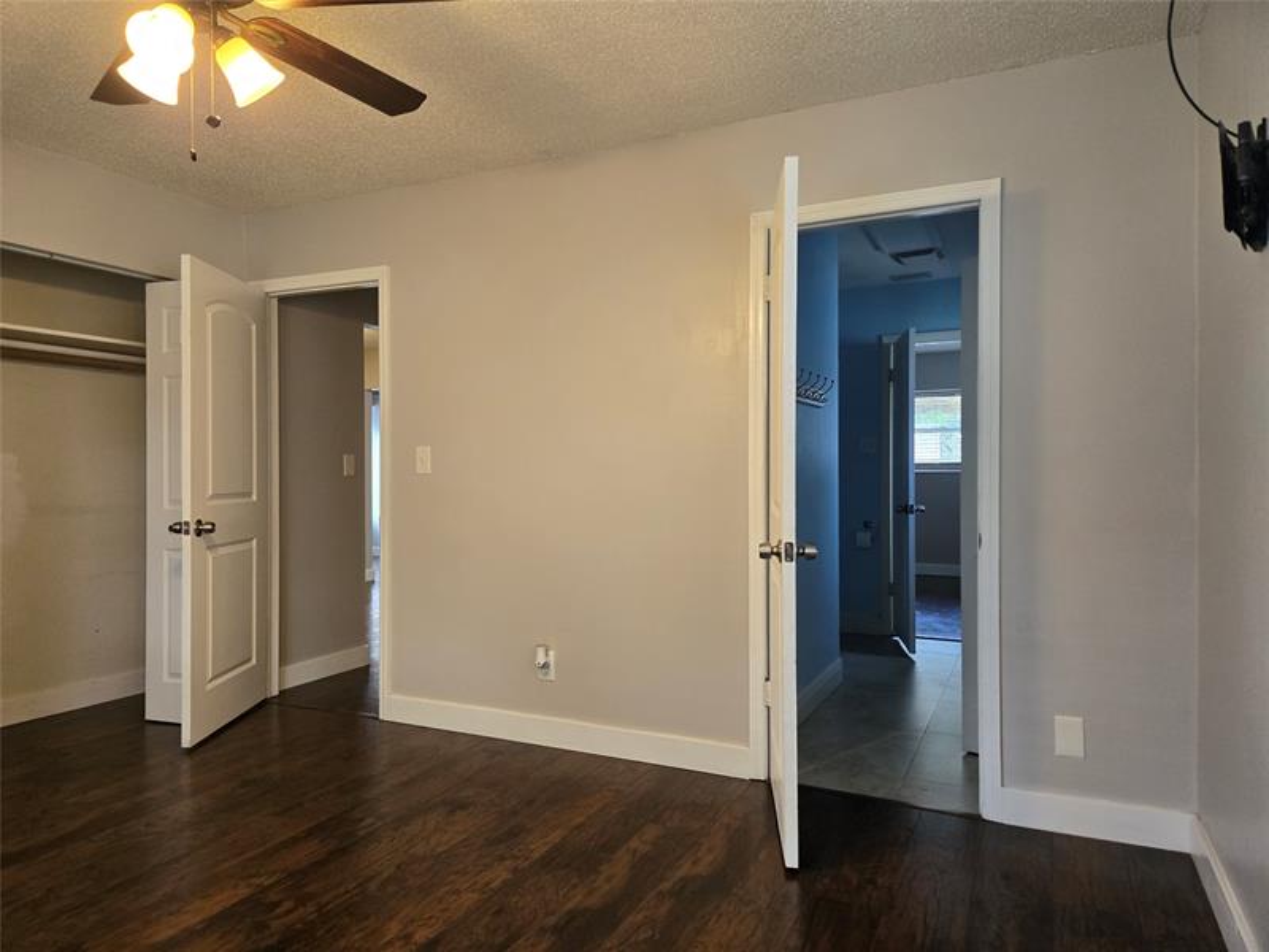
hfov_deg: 73.9
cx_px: 634
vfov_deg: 58.9
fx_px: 843
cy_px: 476
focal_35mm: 23
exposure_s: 1/120
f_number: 1.8
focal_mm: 5.4
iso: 400
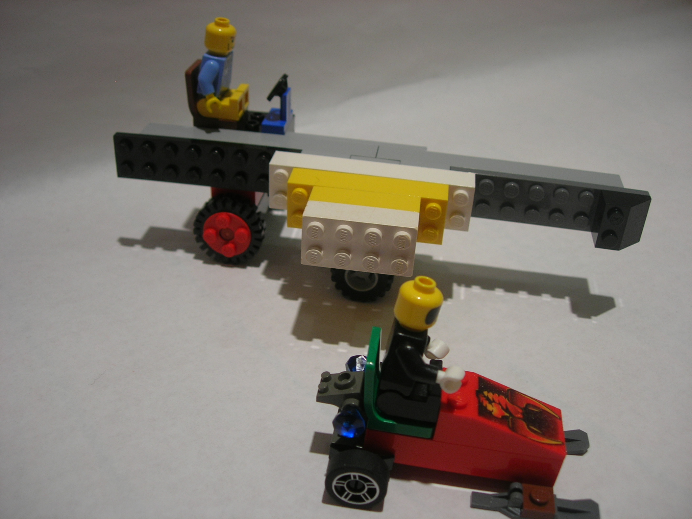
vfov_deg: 37.7
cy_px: 260
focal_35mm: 38
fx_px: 760
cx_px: 346
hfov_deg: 49.0
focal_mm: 7.8
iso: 64
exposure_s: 1/37.4
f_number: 2.8
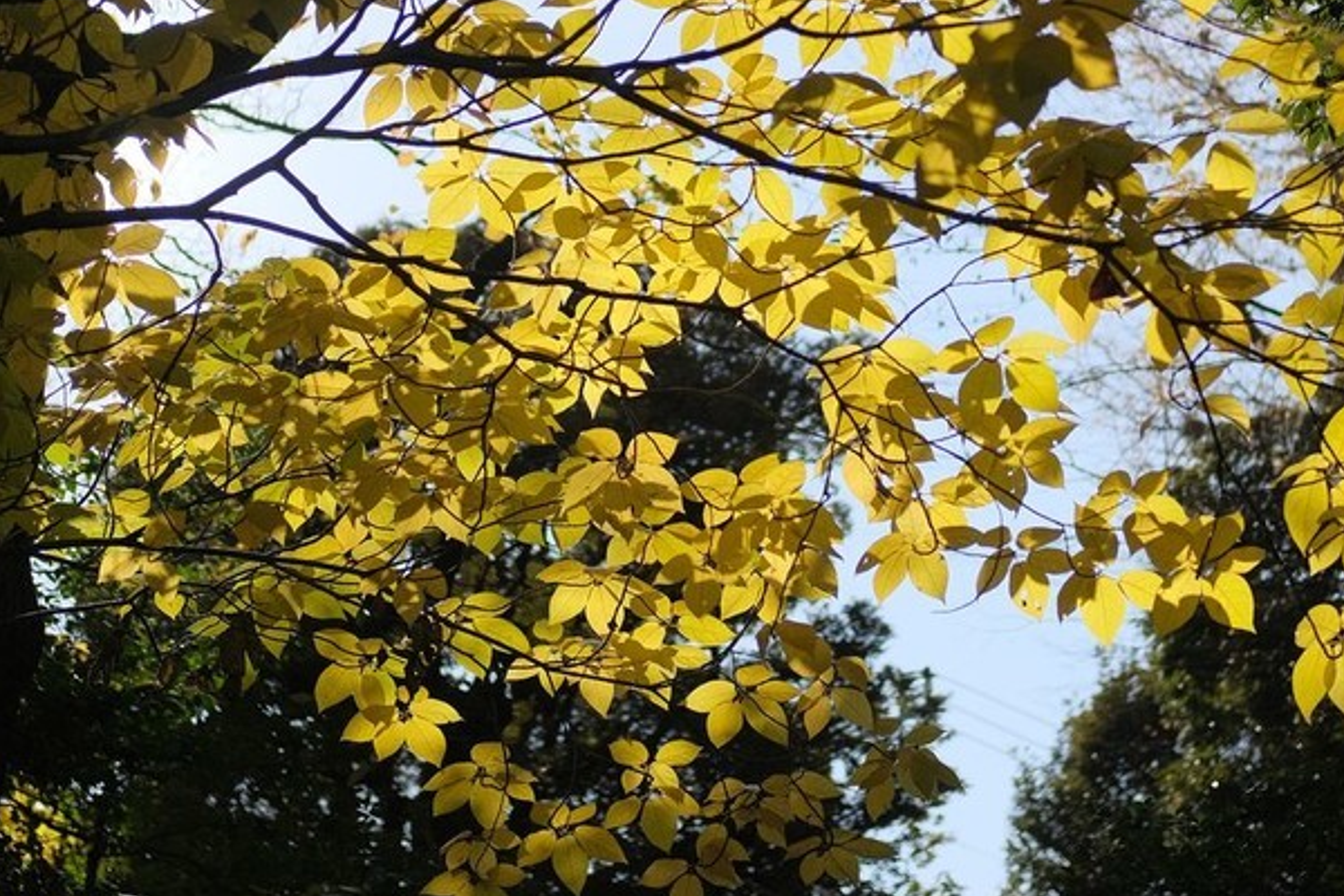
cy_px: 143
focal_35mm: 106
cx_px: 661
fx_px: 3957
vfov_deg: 12.8
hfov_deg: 19.3
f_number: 2
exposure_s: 1/13000
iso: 640
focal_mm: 35
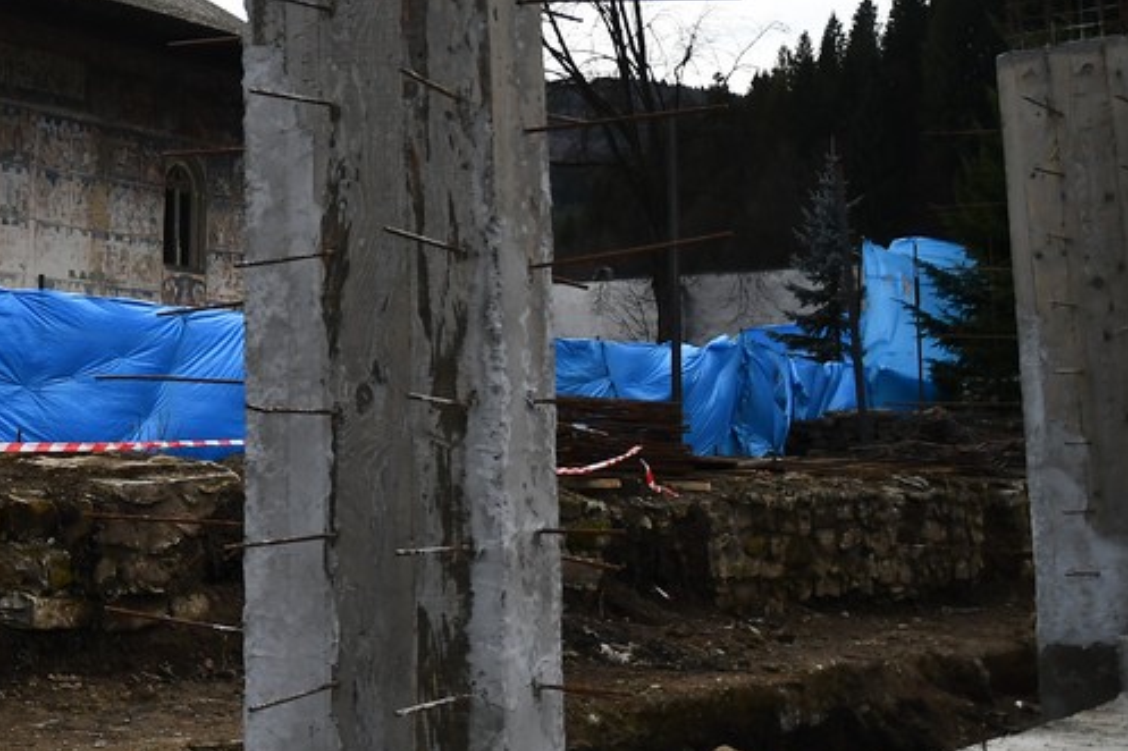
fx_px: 1817
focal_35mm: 58
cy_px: 20
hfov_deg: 30.4
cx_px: -152
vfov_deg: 22.6
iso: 800
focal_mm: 16
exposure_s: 1/5000
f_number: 2.8
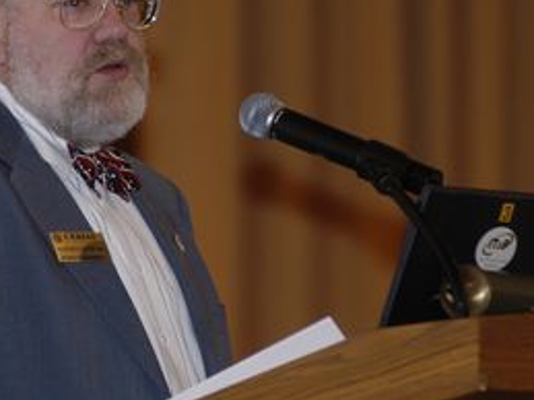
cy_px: 169
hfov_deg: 4.2
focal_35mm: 473
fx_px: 7293
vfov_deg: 3.1
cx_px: 130
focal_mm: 170
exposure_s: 1/160
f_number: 3.5
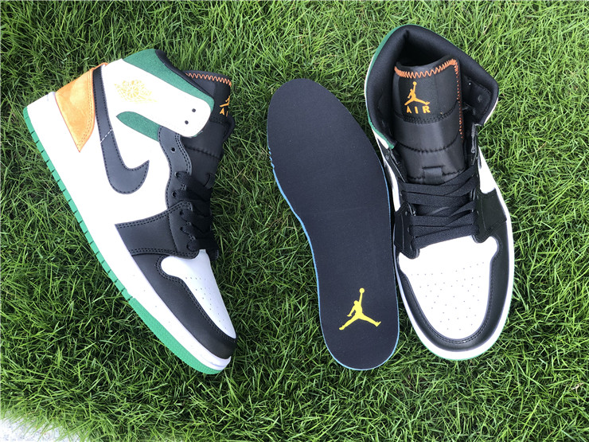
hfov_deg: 36.8
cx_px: 294
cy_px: 221
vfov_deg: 28.0
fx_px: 885
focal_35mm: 52
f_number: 2.4
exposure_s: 1/120
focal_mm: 6
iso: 20
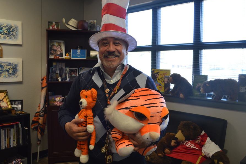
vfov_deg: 42.2
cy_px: 78
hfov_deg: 60.3
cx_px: 114
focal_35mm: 31
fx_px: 212
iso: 400
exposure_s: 1/80
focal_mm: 18
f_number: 4.5
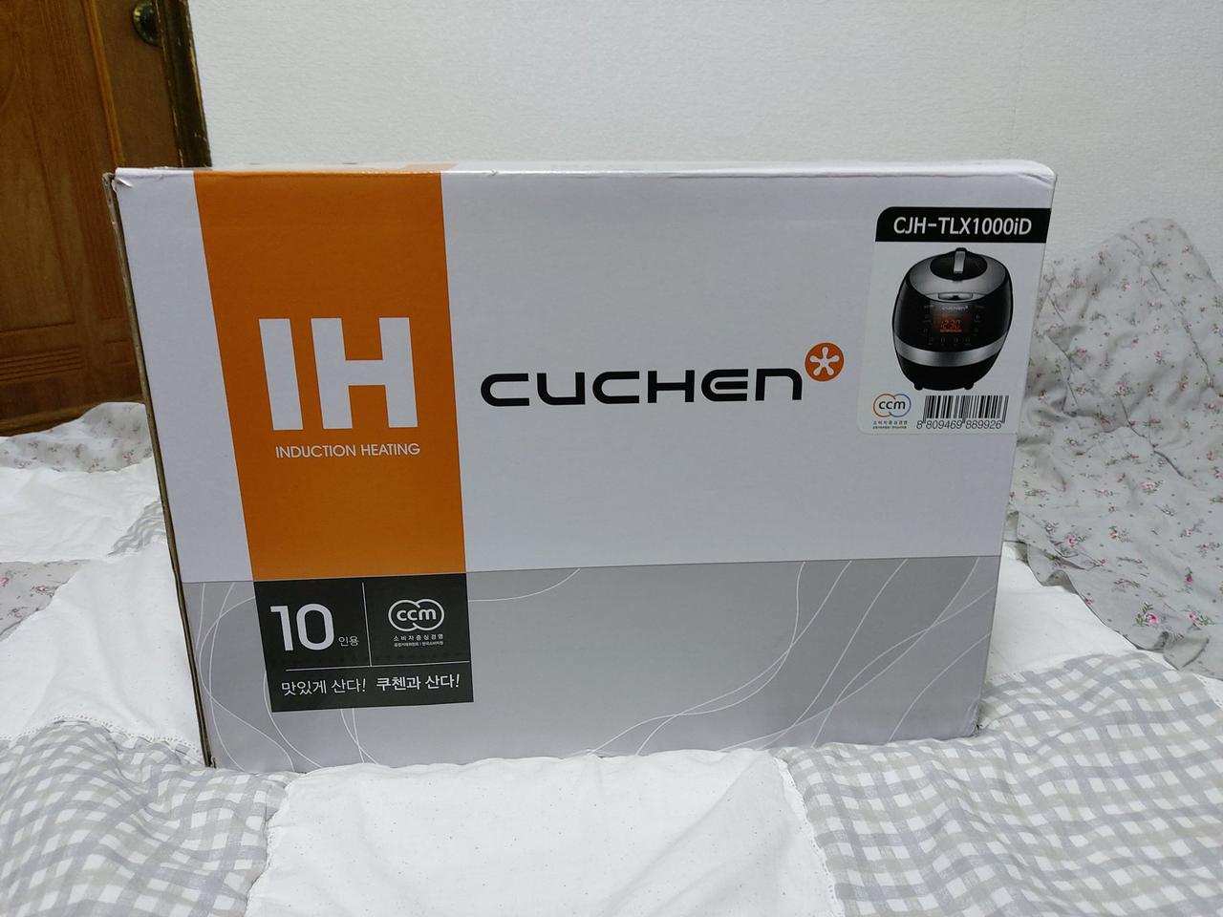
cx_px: 612
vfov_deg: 54.9
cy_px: 458
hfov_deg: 69.4
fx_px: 883
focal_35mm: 25
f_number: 2
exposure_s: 1/60
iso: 160
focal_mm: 4.58
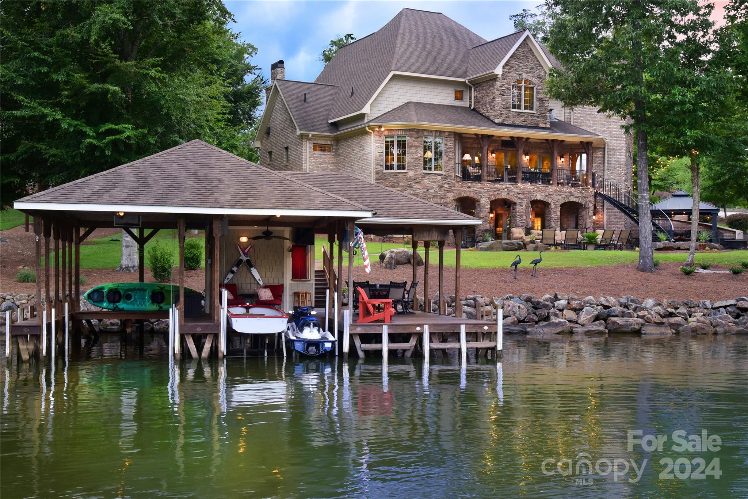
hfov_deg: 48.5
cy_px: 250
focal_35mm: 40
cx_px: 374
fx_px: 831
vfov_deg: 33.4
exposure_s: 1/60
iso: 2000
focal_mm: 40
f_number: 11
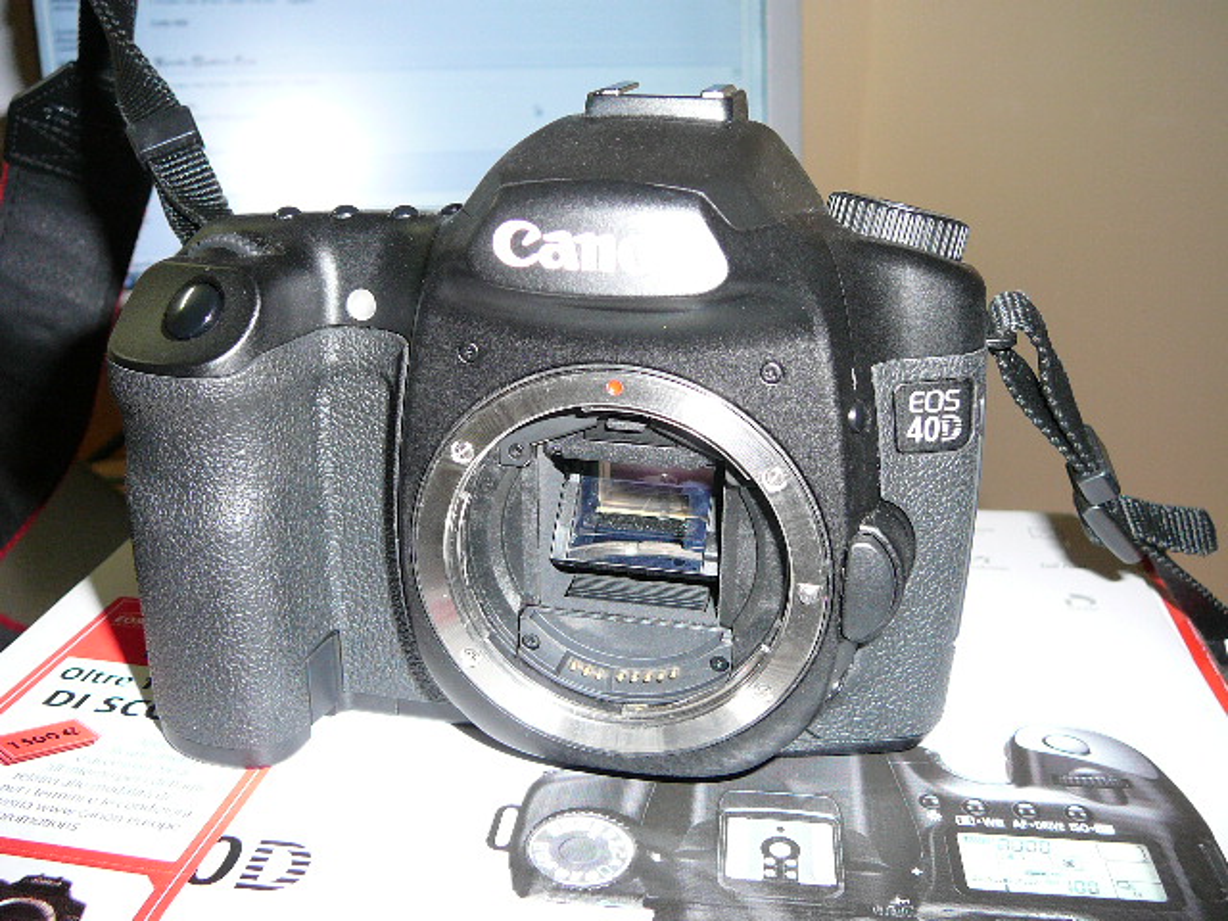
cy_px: 460
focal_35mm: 35
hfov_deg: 52.6
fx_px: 1242
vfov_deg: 40.7
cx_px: 614
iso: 100
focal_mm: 5.2
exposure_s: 1/30
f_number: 2.8
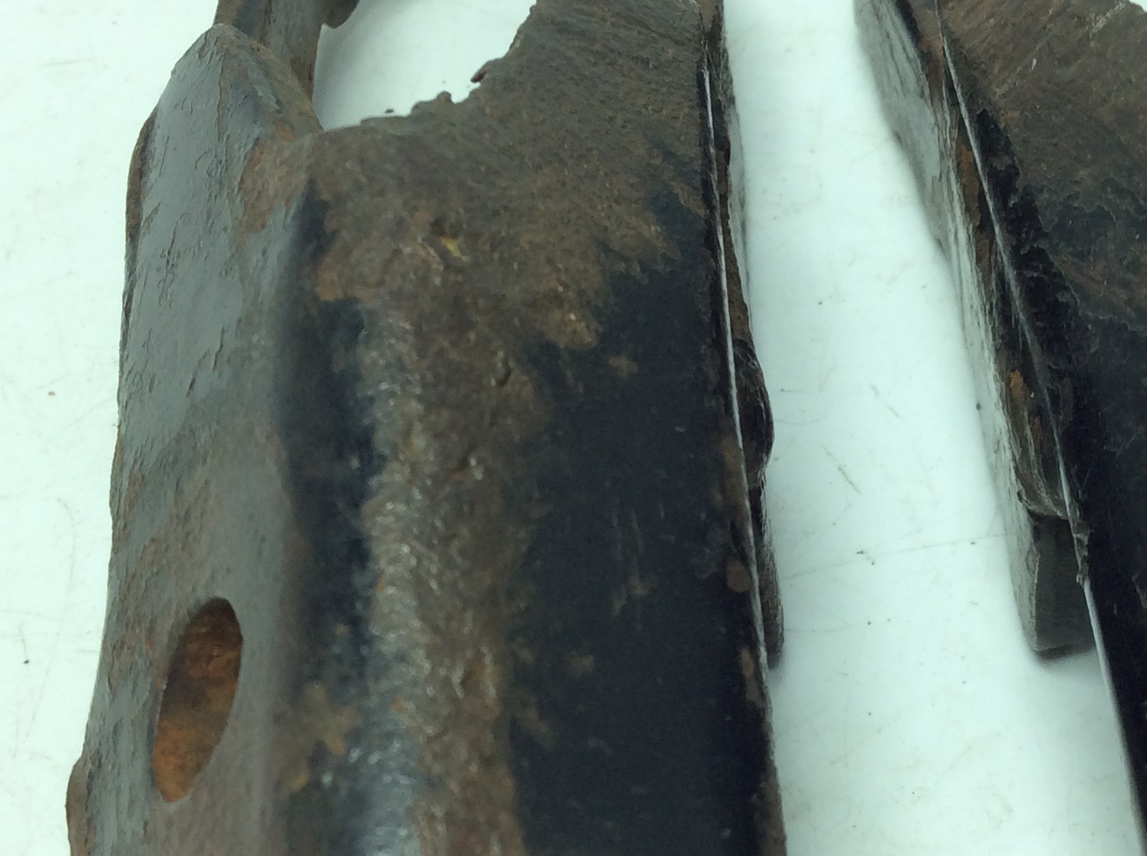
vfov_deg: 23.2
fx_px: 2084
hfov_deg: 30.4
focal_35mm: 63
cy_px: 430
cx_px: 818
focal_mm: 3.3
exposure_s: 1/307
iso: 32
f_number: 2.4
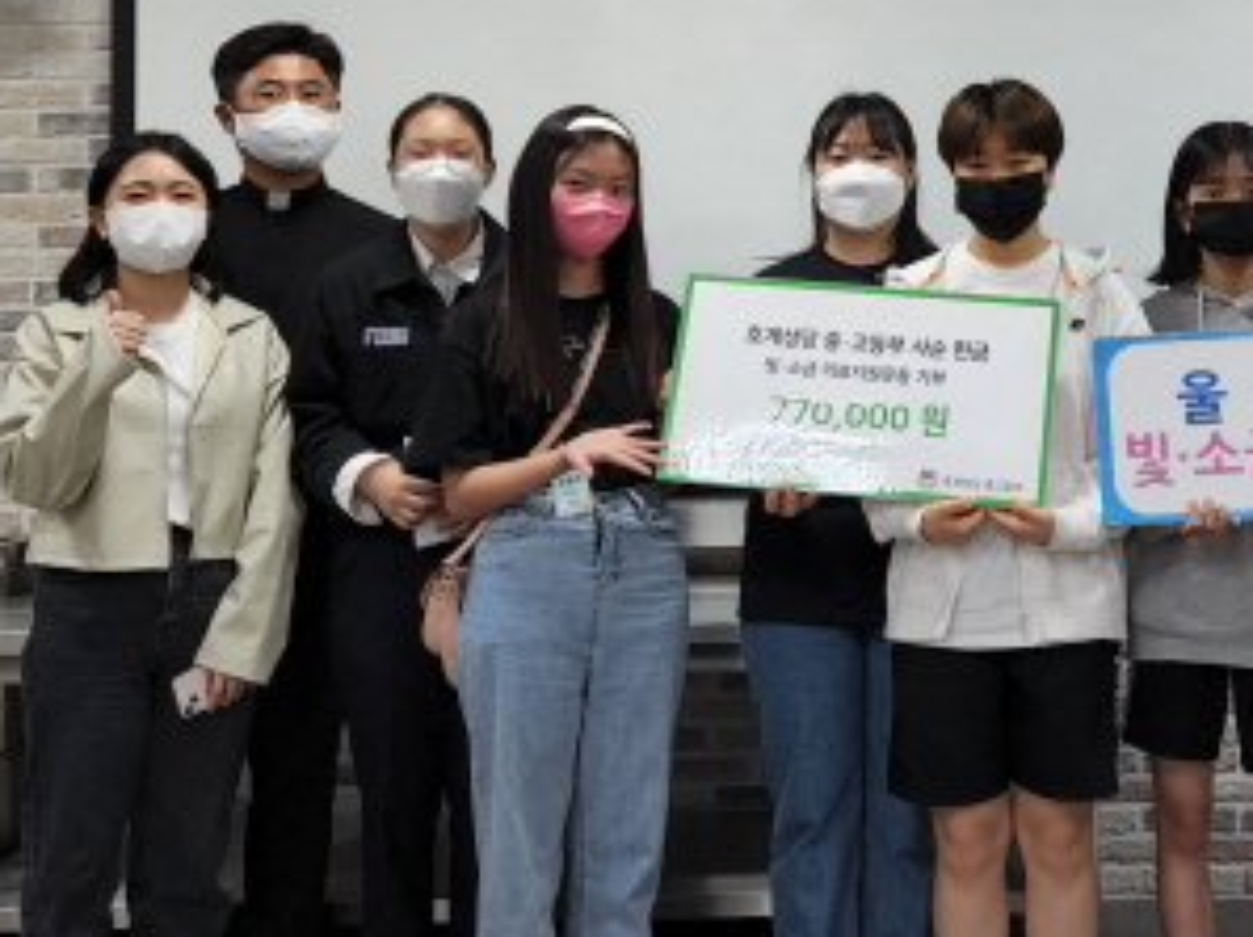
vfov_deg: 25.9
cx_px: 946
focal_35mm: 55
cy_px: 151
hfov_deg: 34.2
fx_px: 1989
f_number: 1.8
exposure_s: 1/180
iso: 125
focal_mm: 5.4
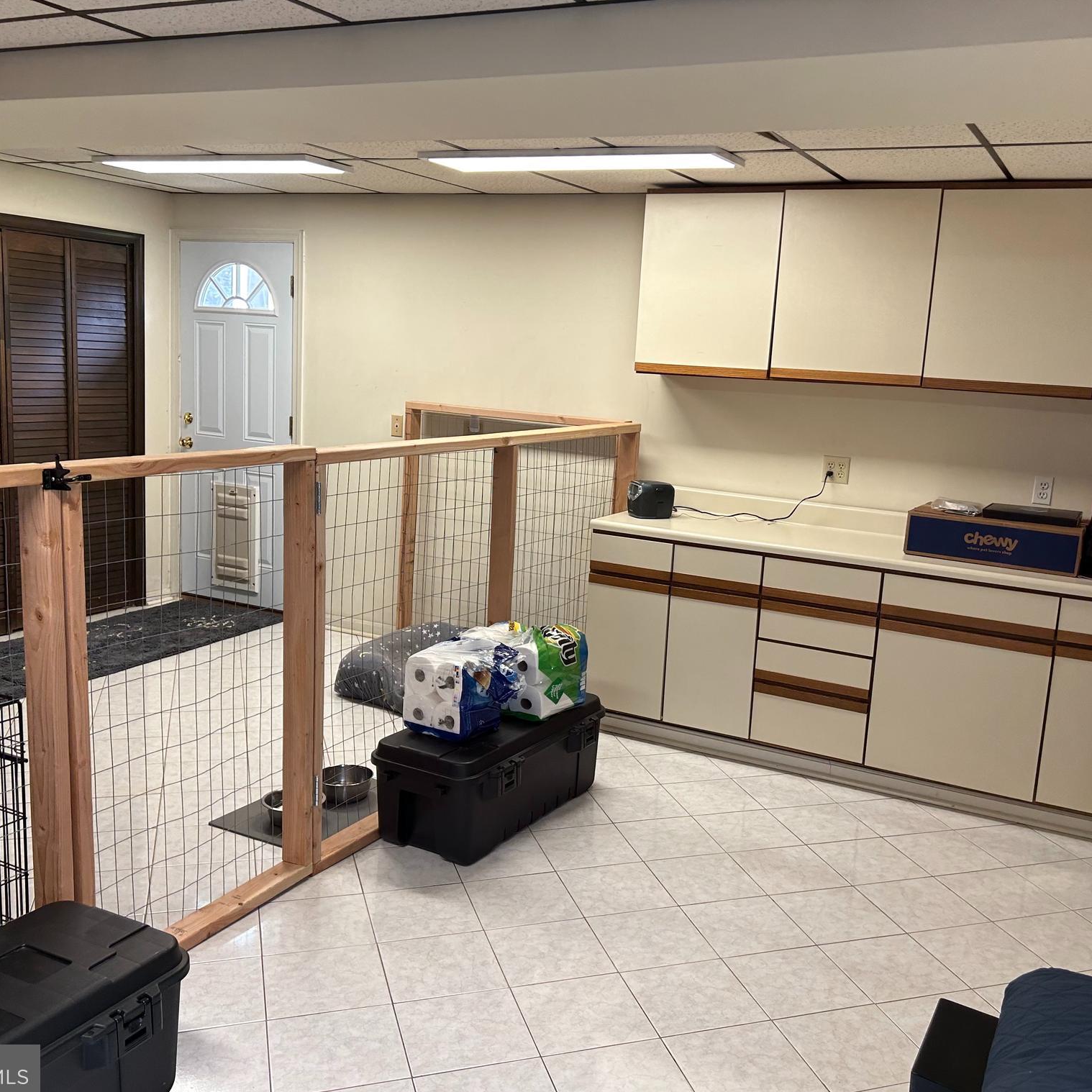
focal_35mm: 31
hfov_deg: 52.5
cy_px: 551
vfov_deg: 52.5
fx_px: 1106
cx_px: 597
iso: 100
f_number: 1.5
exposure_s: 1/120
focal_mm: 5.7
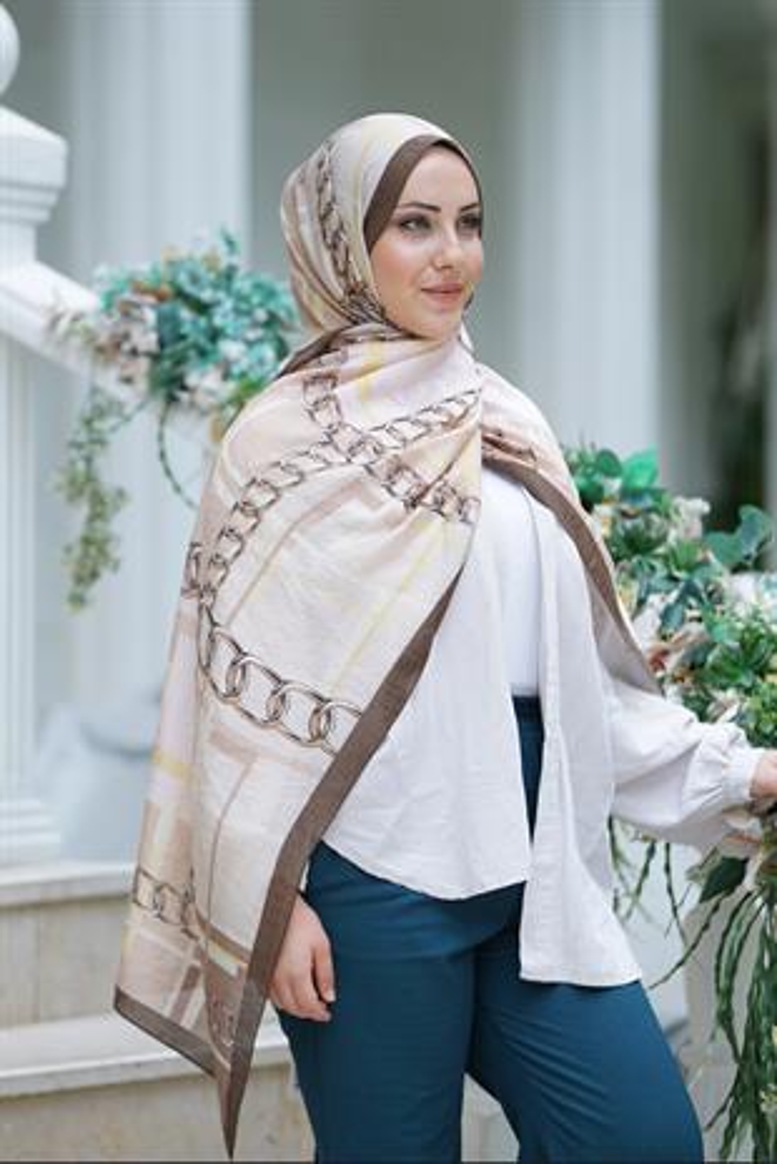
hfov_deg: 11.2
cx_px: 388
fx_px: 3976
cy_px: 582
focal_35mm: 123
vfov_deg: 16.6
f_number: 2.8
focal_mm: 123
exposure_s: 1/250
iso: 100
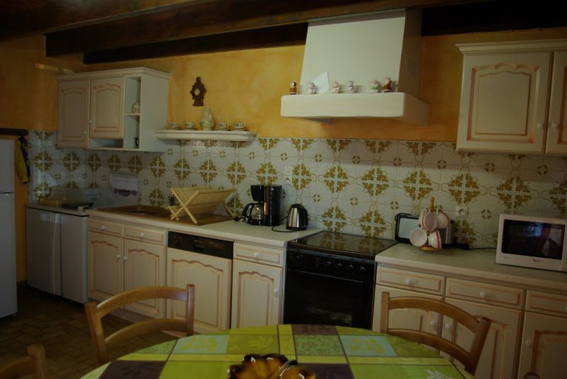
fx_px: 425
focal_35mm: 27
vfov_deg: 48.0
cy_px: 190
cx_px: 284
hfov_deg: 67.4
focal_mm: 18
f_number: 3.5
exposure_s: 1/20
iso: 400
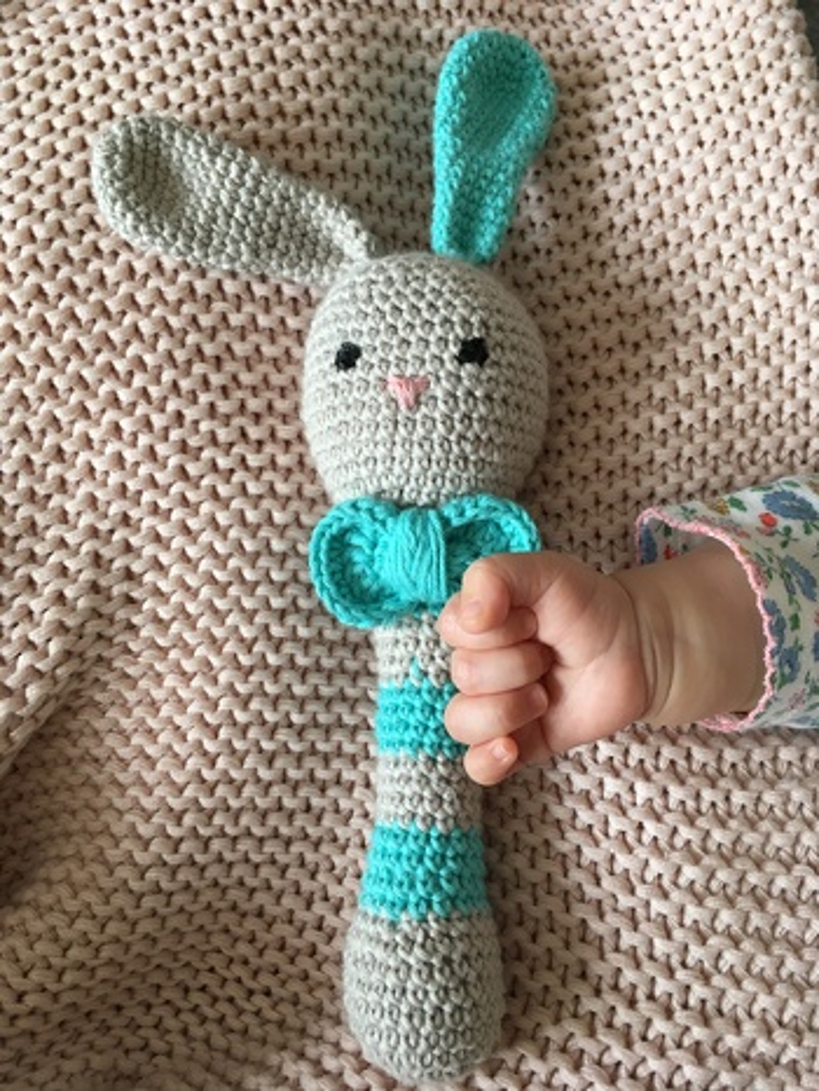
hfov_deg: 48.3
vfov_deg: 61.6
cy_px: 546
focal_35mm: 29
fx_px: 914
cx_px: 410
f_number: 2.2
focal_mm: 4.15
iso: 50
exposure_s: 1/33
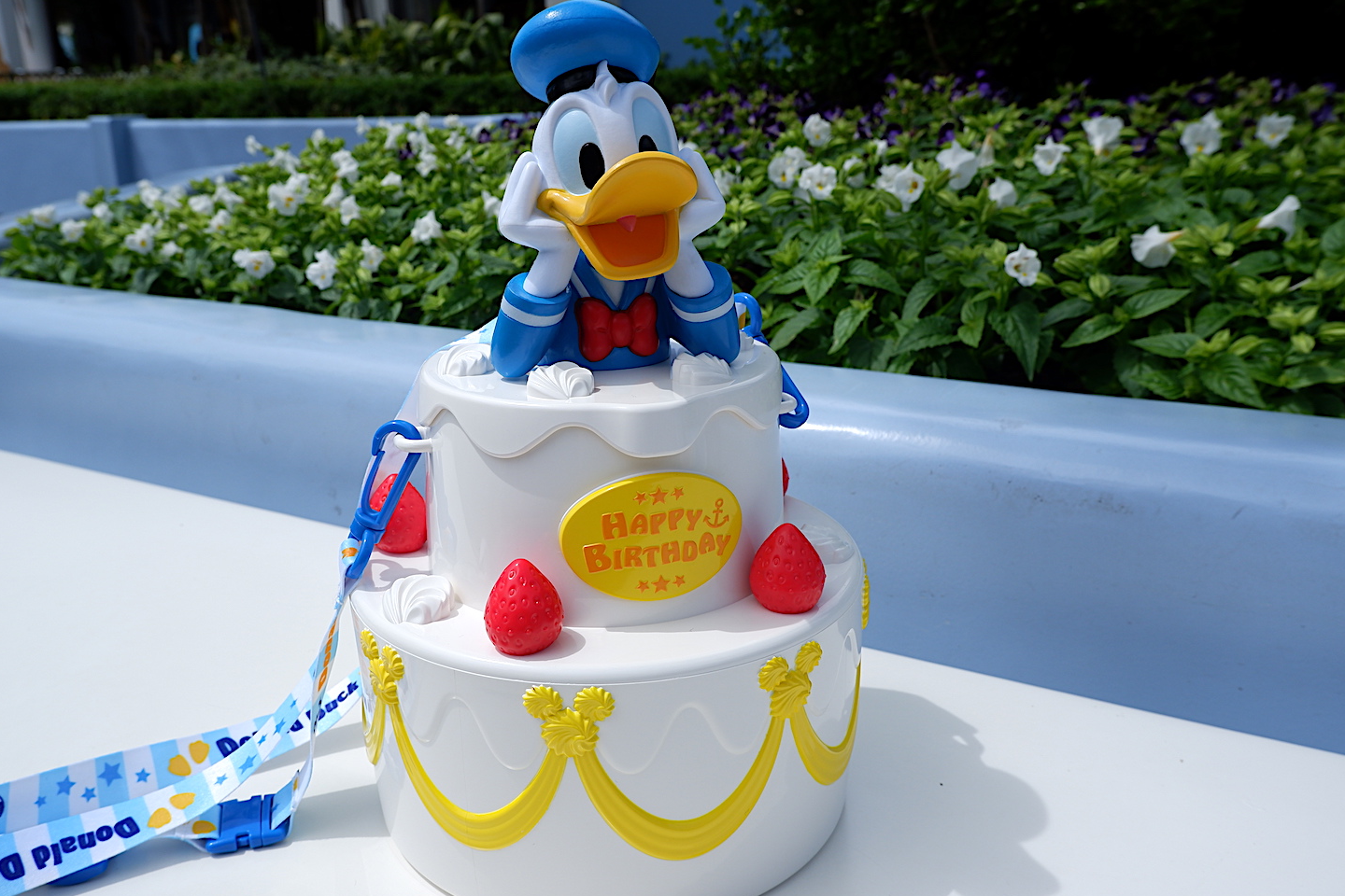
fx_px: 1121
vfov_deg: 43.6
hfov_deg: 61.8
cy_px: 429
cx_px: 615
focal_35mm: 30
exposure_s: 1/500
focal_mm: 18.6
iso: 200
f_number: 9
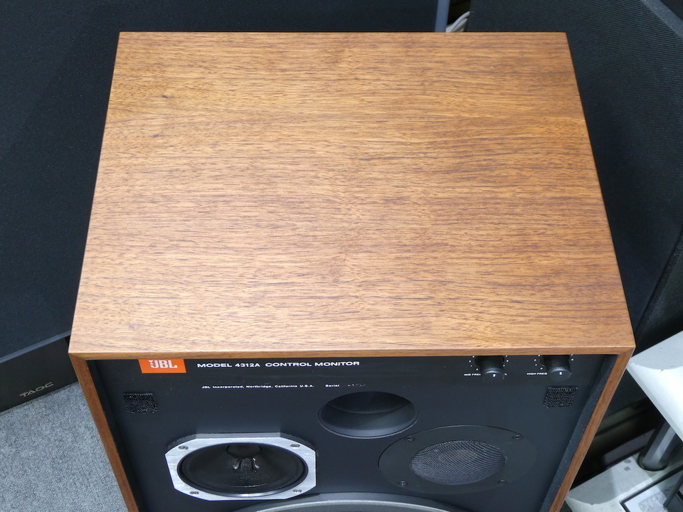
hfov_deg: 38.2
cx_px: 342
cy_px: 256
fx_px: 987
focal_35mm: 50
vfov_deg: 29.1
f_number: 4.1
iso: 200
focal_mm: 9
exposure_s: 1/2
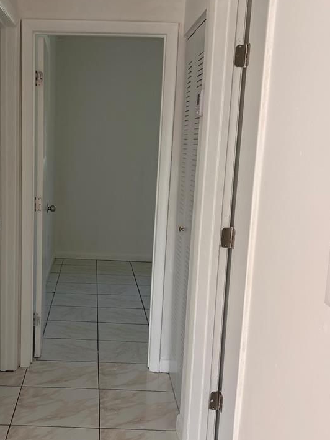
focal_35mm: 44
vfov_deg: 42.9
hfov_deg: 32.2
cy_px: 235
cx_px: 78
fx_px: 559
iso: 32
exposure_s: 1/158
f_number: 1.6
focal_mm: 5.96
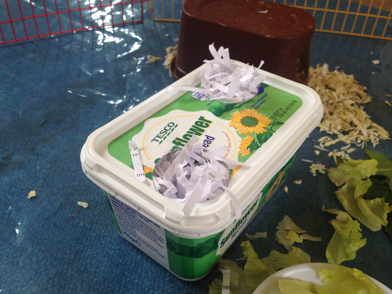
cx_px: 196
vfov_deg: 40.7
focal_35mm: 35
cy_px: 147
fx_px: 396
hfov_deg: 52.6
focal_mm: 4.28
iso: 50
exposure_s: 1/40
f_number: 2.4
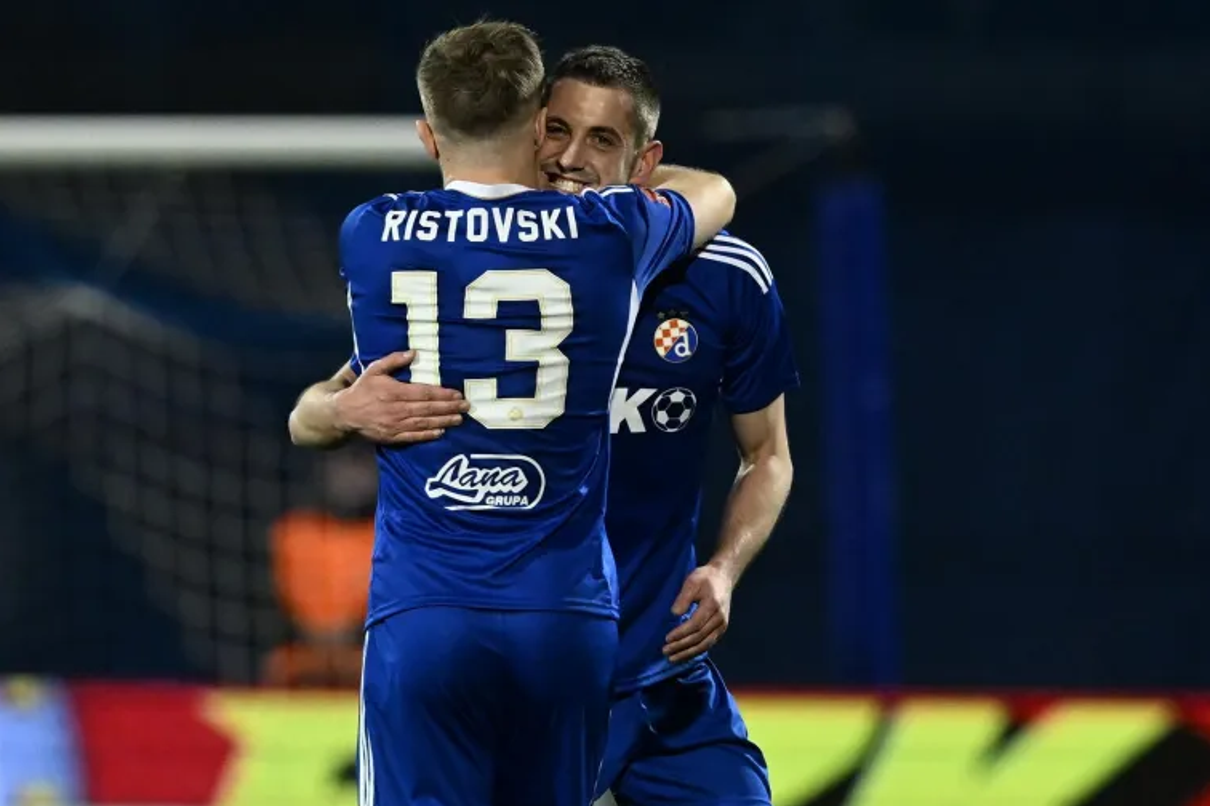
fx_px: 13511
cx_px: 605
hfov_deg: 5.1
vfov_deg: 3.4
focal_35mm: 402
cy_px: 404
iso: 4000
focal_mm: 400
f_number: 4
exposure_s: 1/1000
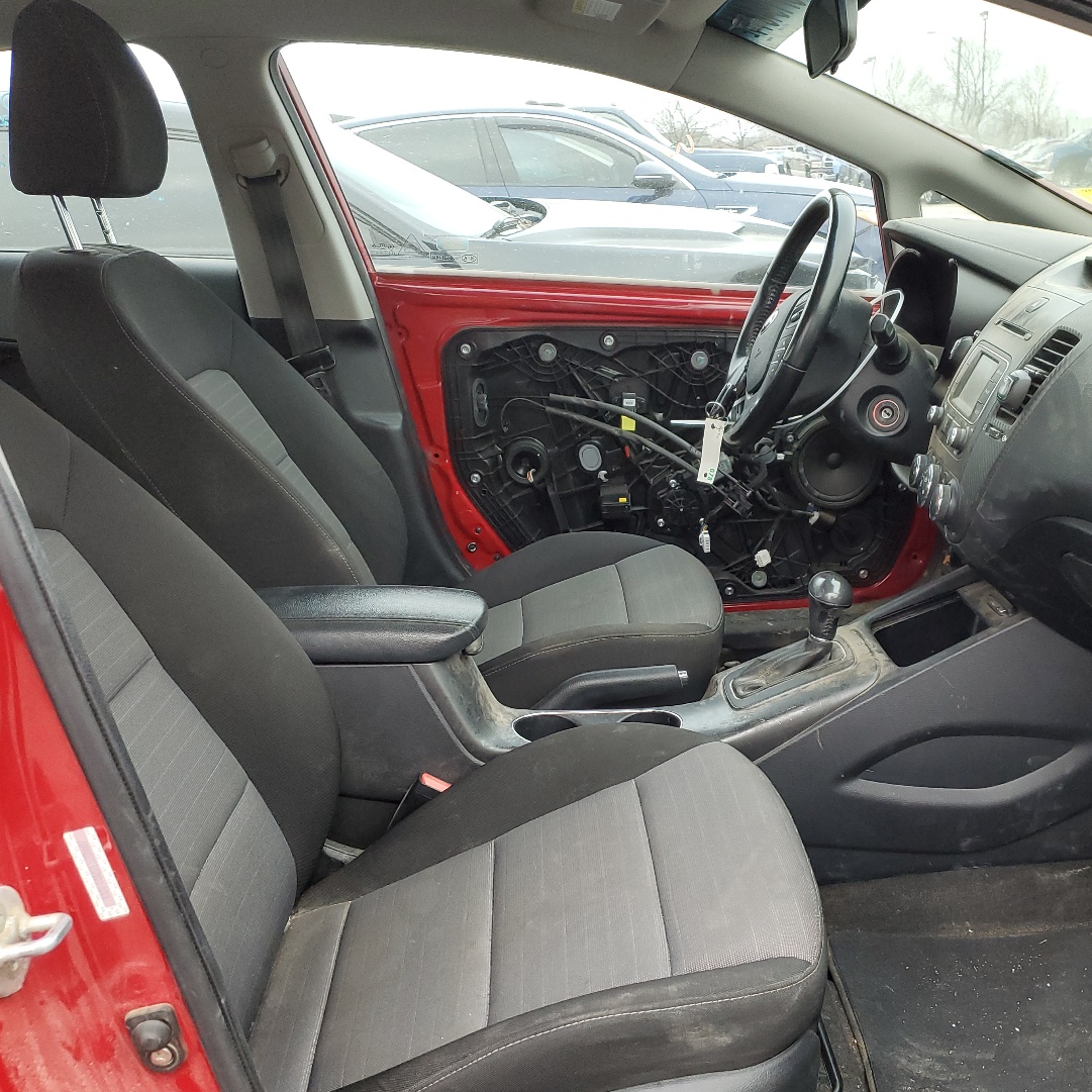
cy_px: 577
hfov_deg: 47.9
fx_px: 1213
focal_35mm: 34
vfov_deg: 48.4
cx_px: 702
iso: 89
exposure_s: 1/120
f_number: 1.5
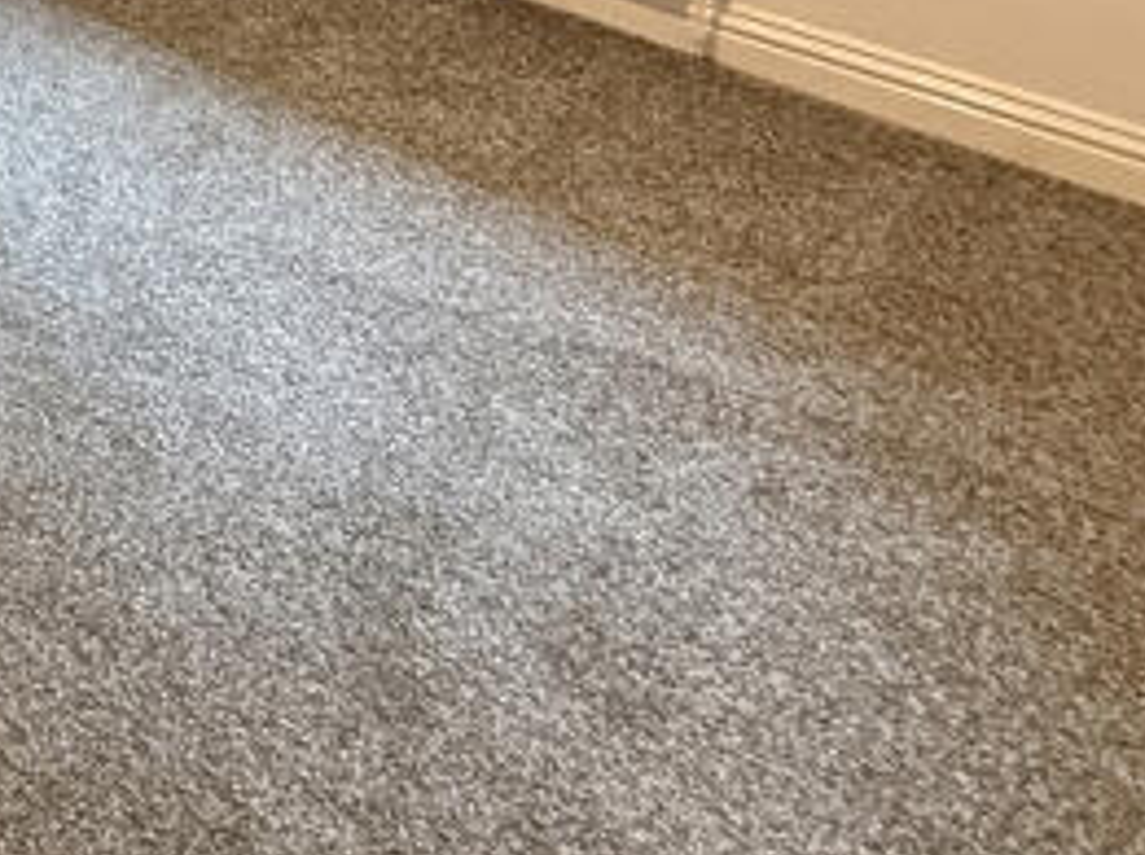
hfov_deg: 29.0
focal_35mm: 55
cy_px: -697
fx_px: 1817
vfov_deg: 19.5
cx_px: -311
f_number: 2.2
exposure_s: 1/50
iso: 400
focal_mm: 2.22
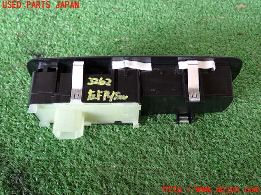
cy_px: 98
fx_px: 287
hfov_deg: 49.0
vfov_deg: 37.7
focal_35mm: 38
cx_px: 130
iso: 200
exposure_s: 1/50
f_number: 2.7
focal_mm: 6.83
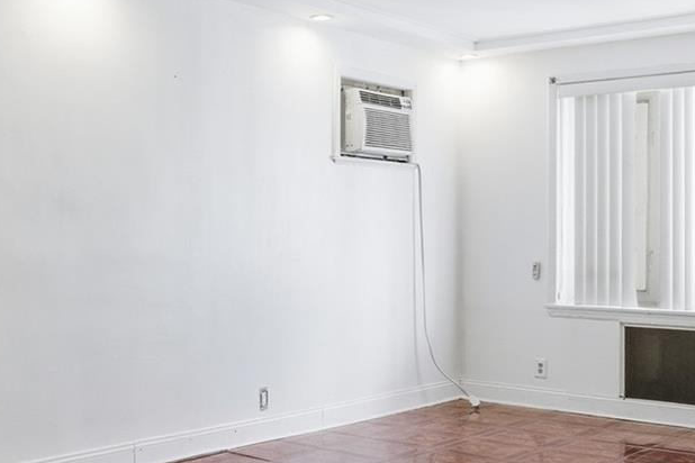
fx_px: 1023
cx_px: 219
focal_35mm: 53
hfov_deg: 37.0
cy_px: 232
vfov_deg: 25.5
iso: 100
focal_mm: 16
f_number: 8
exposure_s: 1/13
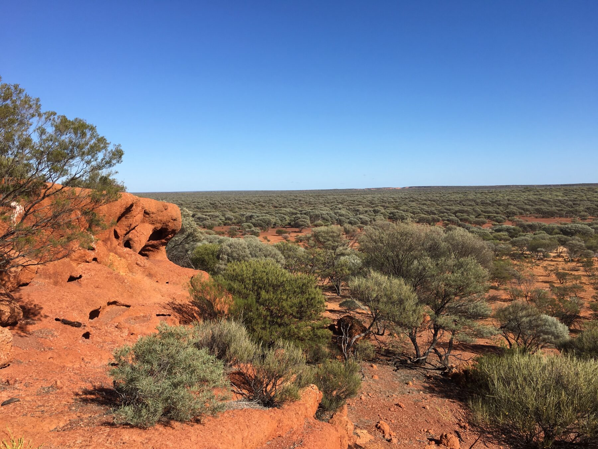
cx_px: 299
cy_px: 224
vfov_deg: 48.2
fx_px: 501
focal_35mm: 29
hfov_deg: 61.7
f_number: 2.2
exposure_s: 1/1748
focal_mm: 4.15
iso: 25
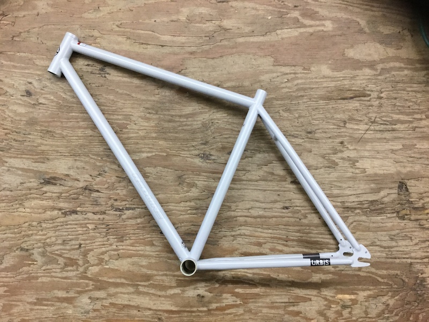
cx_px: 214
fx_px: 384
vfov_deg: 45.4
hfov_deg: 58.4
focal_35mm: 31
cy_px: 161
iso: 125
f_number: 2.4
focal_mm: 3.3
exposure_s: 1/30
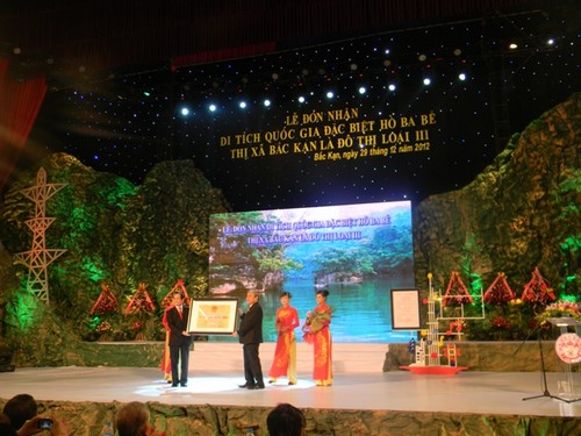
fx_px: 604
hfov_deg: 51.4
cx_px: 290
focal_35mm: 36
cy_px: 218
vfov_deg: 39.7
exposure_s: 1/30
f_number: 3.7
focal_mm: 6.4
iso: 142
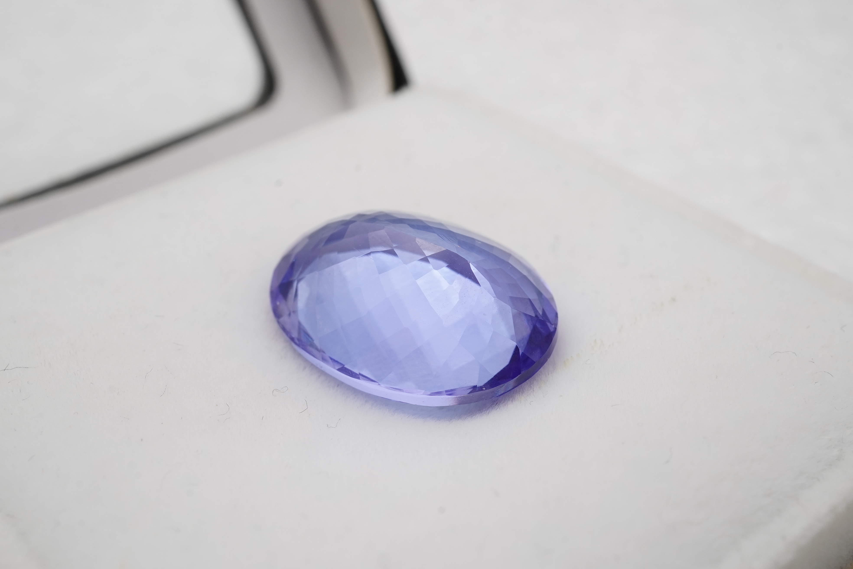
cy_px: 284
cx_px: 426
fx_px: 1066
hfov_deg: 43.6
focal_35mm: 45
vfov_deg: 29.9
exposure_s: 1/125
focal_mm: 30
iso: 400
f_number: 22
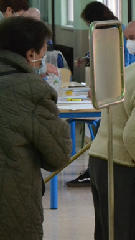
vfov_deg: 8.8
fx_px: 1554
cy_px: 125
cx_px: 182
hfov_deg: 4.9
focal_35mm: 244
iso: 3200
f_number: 5.3
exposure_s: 1/250
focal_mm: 75
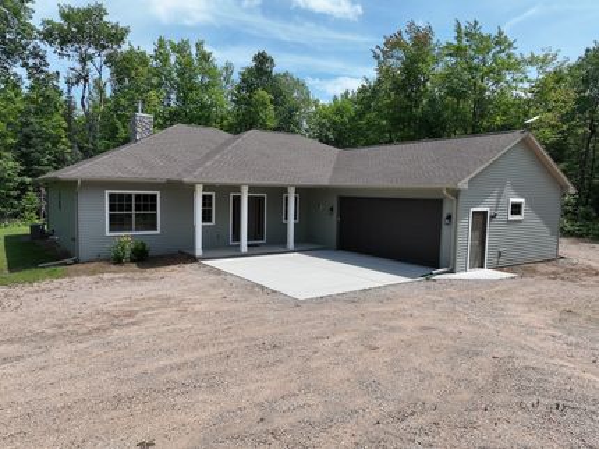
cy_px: 224
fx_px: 415
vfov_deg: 56.8
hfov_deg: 71.6
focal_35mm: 24
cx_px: 300
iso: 100
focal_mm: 12.29
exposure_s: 1/500
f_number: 2.8
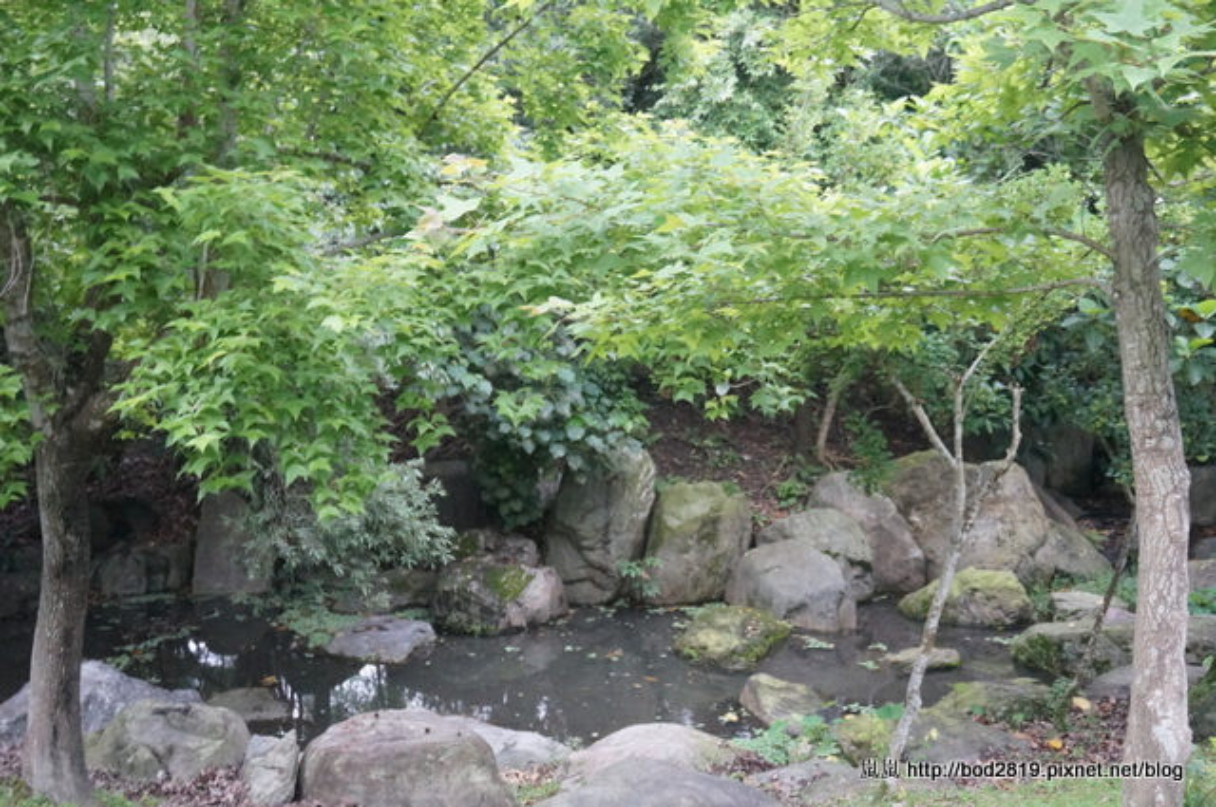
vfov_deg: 35.4
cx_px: 608
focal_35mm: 38
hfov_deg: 51.3
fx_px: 1265
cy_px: 404
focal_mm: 25
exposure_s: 1/50
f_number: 4.5
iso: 3200
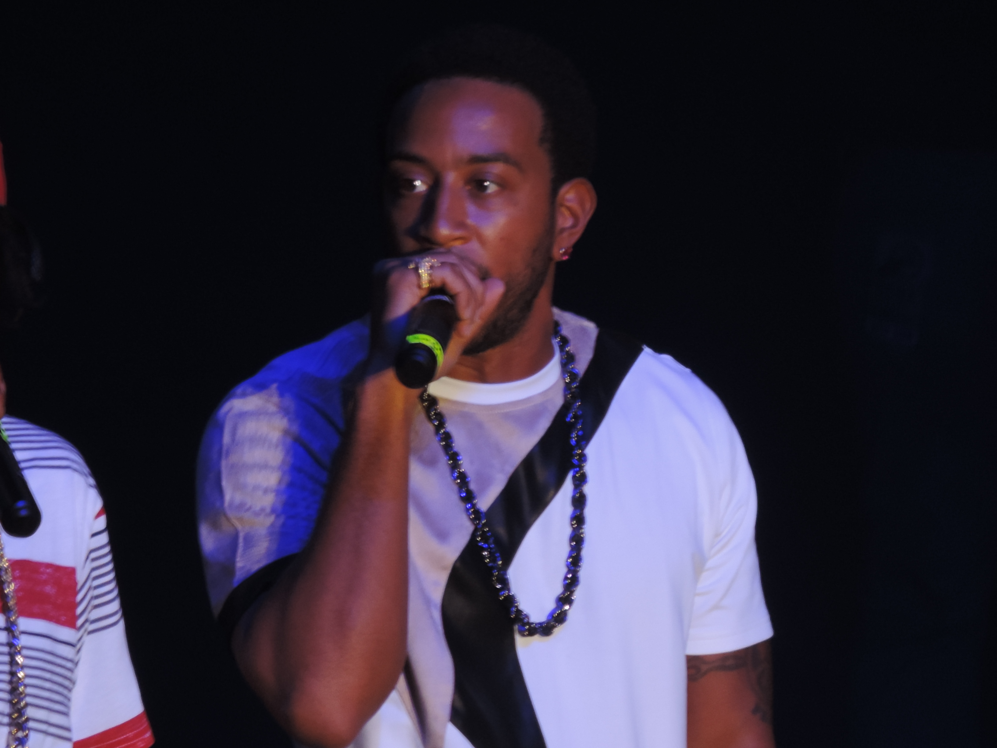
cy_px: 359
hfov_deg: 1.6
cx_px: 195
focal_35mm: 1264
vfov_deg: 1.2
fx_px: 36410
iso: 110
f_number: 5
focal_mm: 124.8
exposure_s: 1/30
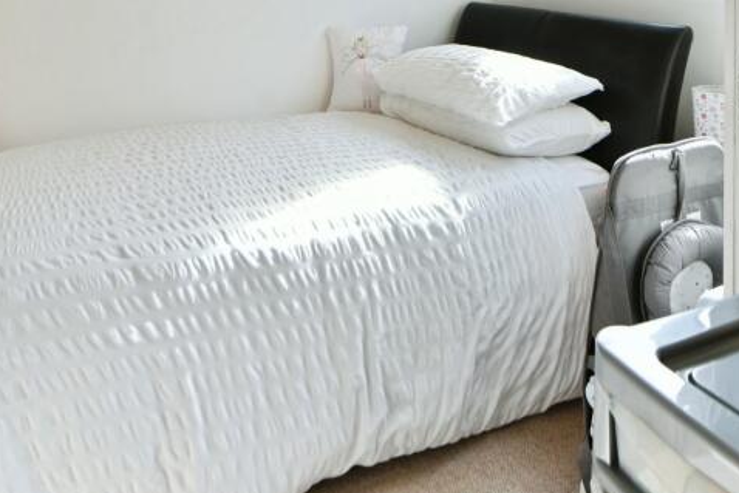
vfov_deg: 38.0
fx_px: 616
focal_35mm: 30
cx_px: 288
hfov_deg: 61.3
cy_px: -19
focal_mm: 14
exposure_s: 1/250
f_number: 7.1
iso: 500
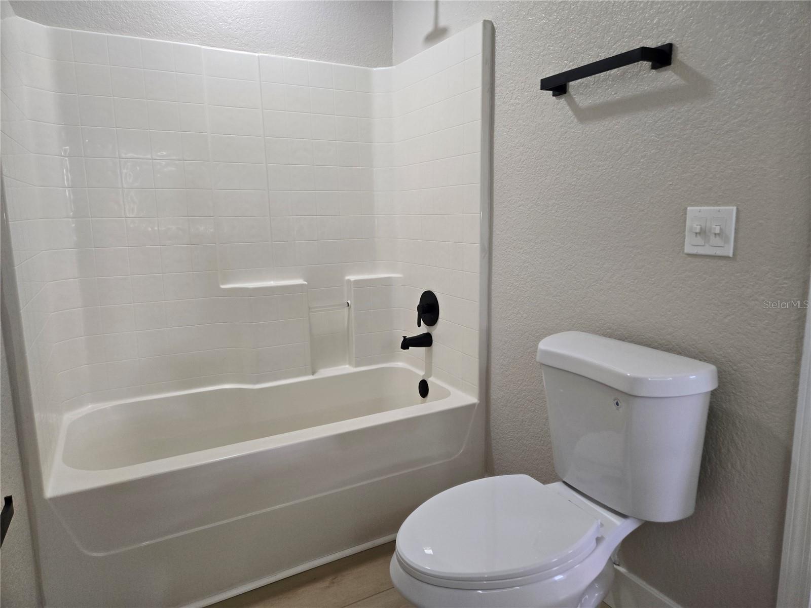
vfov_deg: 58.9
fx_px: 539
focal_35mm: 23
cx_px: 406
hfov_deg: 73.9
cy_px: 304
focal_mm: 5.4
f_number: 1.8
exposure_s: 1/120
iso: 160
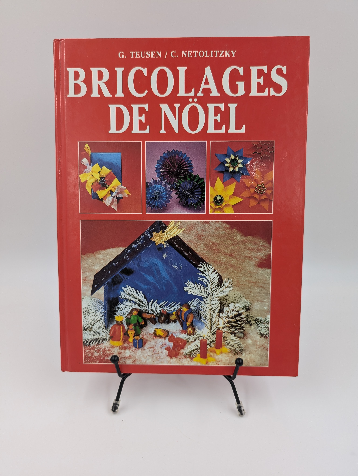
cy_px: 238
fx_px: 330
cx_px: 179
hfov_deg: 56.9
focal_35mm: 24
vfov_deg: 71.5
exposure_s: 1/104
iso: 94
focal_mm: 6.9
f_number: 1.68
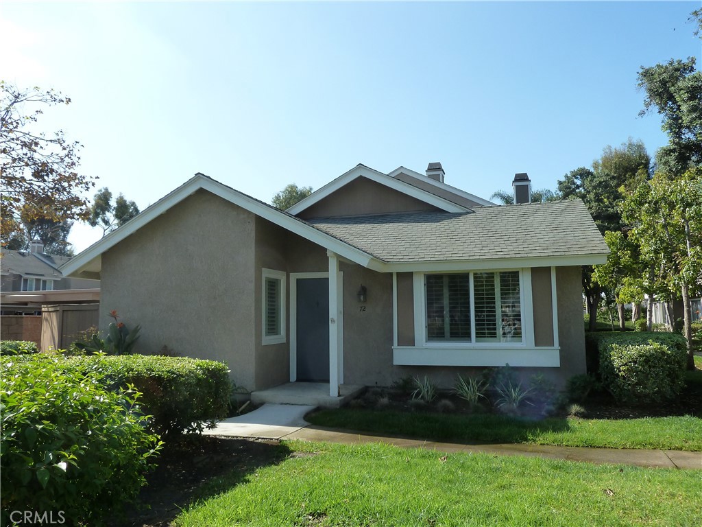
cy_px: 264
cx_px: 351
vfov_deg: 54.9
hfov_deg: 69.4
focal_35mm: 25
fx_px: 507
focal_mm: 4.1
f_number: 4
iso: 125
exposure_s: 1/400
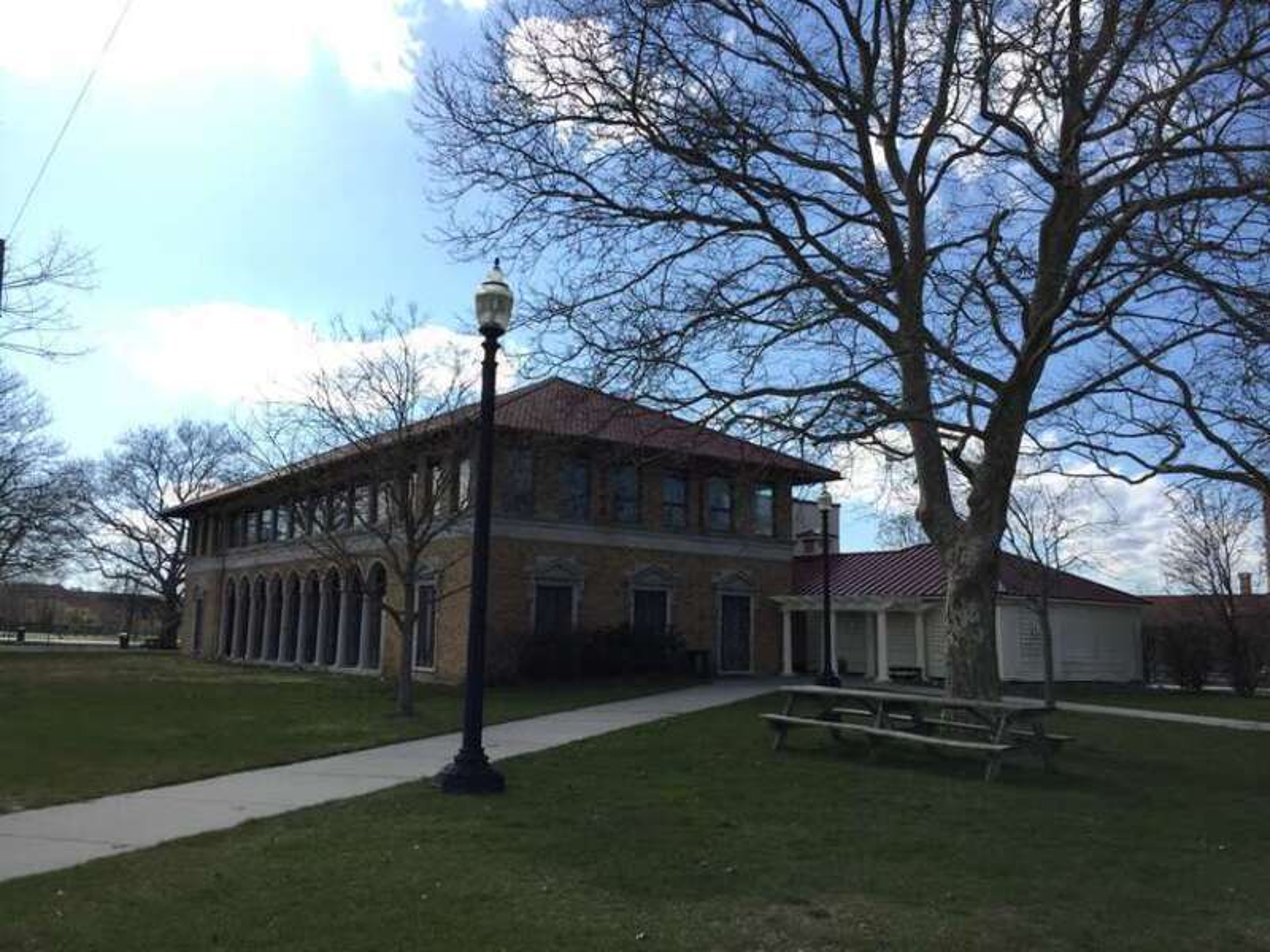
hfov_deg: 61.7
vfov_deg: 48.2
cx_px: 635
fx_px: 1064
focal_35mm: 29
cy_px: 476
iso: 32
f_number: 2.2
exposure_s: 1/1647
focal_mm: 4.15
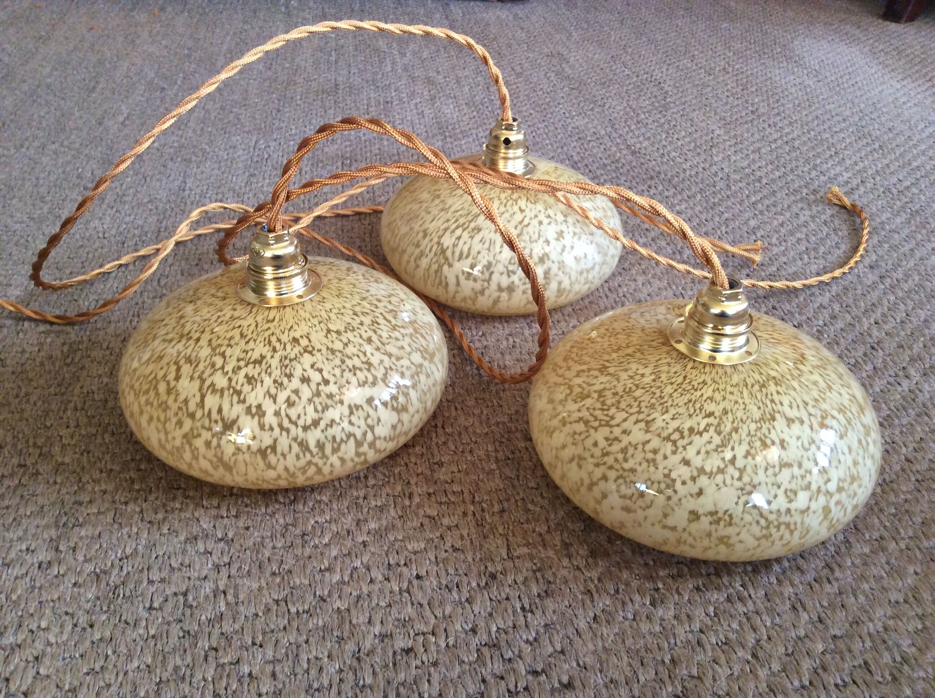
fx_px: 863
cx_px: 468
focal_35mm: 32
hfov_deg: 56.9
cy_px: 349
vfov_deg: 44.1
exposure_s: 1/25
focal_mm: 3.3
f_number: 2.4
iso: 125
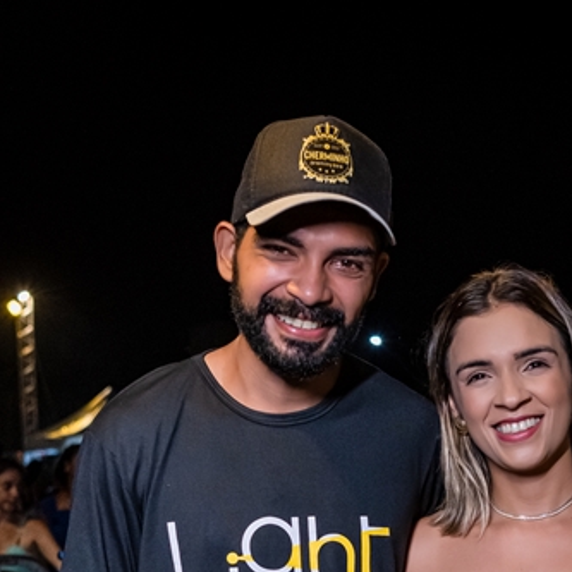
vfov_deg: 24.0
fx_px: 1271
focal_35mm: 68
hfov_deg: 25.1
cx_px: 407
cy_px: 604
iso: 2500
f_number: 2.5
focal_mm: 24
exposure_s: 1/500
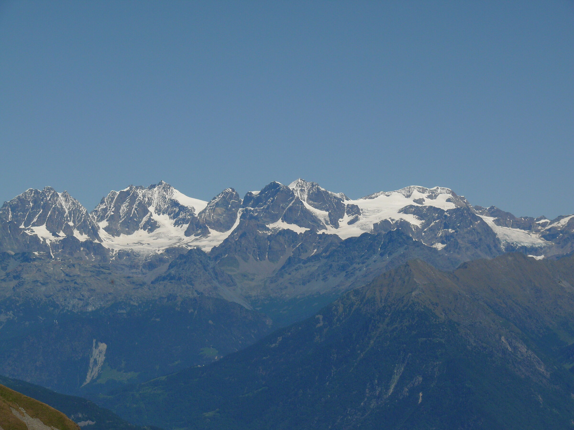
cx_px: 287
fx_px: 2421
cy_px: 215
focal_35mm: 146
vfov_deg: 10.2
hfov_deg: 13.5
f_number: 8
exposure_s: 1/800
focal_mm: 30.8
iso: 100
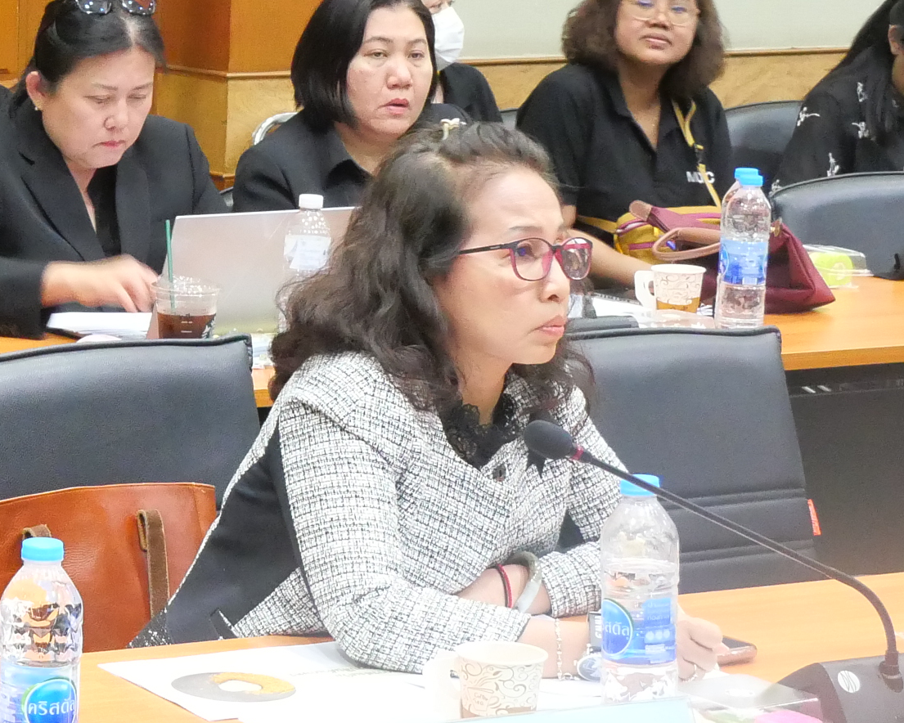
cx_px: -346
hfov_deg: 13.0
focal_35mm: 142
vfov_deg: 10.9
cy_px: 273
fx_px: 3799
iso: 3200
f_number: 6.3
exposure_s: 1/20
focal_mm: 22
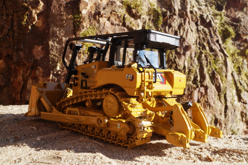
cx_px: 124
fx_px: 289
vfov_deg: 31.9
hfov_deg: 46.4
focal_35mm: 42
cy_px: 82
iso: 250
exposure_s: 1/60
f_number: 20
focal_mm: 28
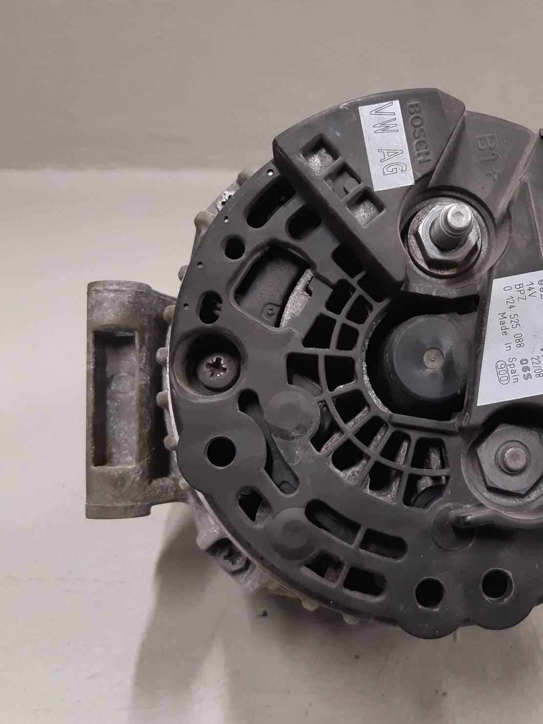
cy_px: 374
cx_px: 364
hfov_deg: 39.2
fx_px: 753
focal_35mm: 36
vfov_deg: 51.3
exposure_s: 1/50
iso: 160
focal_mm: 3.93
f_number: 1.7
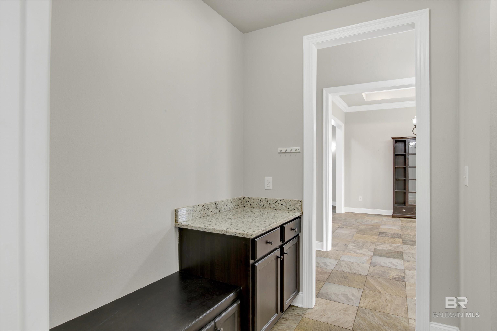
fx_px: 248
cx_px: 248
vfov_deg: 67.4
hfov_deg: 90.0
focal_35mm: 18
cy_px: 166
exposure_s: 1/4
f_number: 11
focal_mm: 18
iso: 200
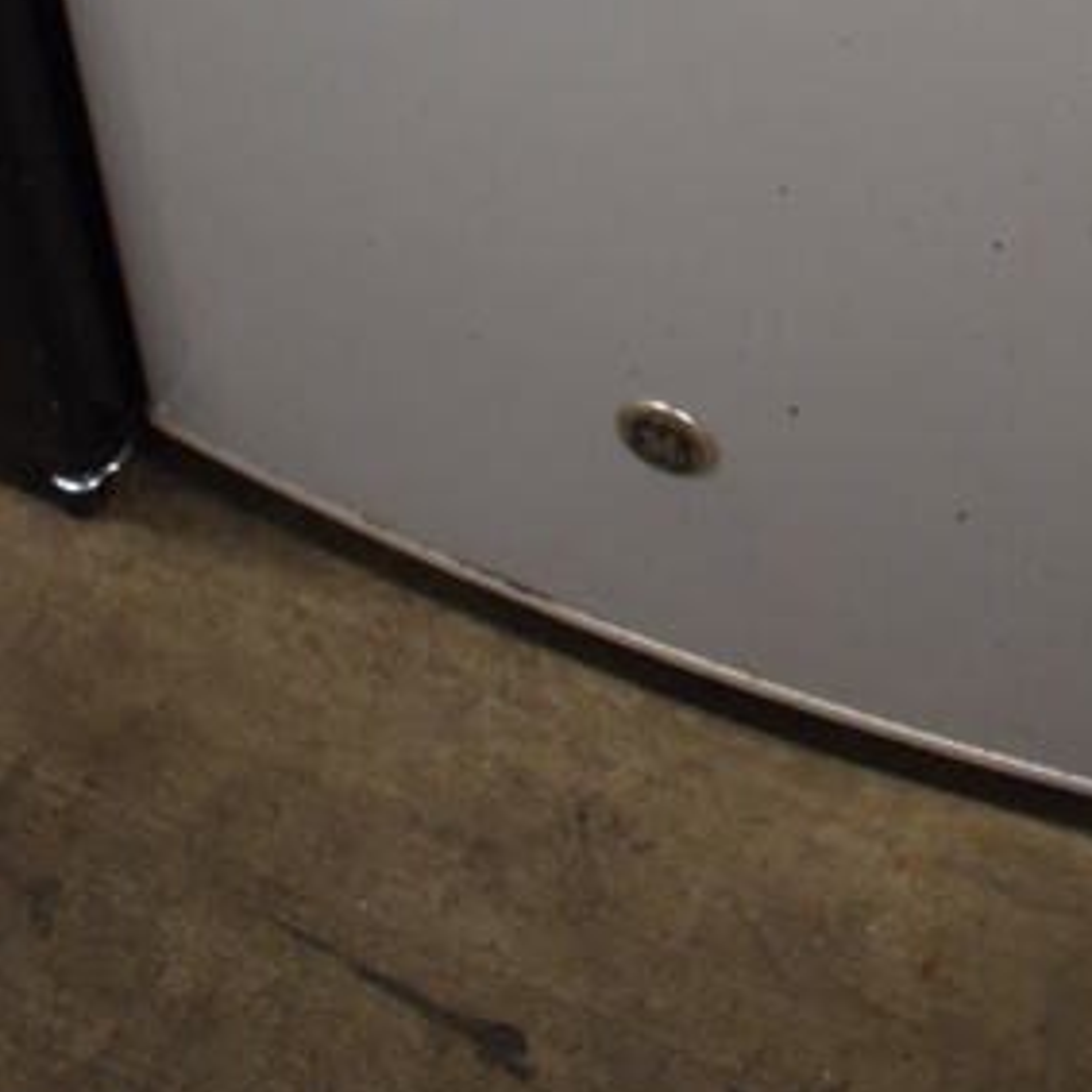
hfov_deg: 22.9
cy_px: -615
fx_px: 2641
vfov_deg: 19.8
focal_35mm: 74
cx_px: 926
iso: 1250
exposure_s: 1/125
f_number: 3.5
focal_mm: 18
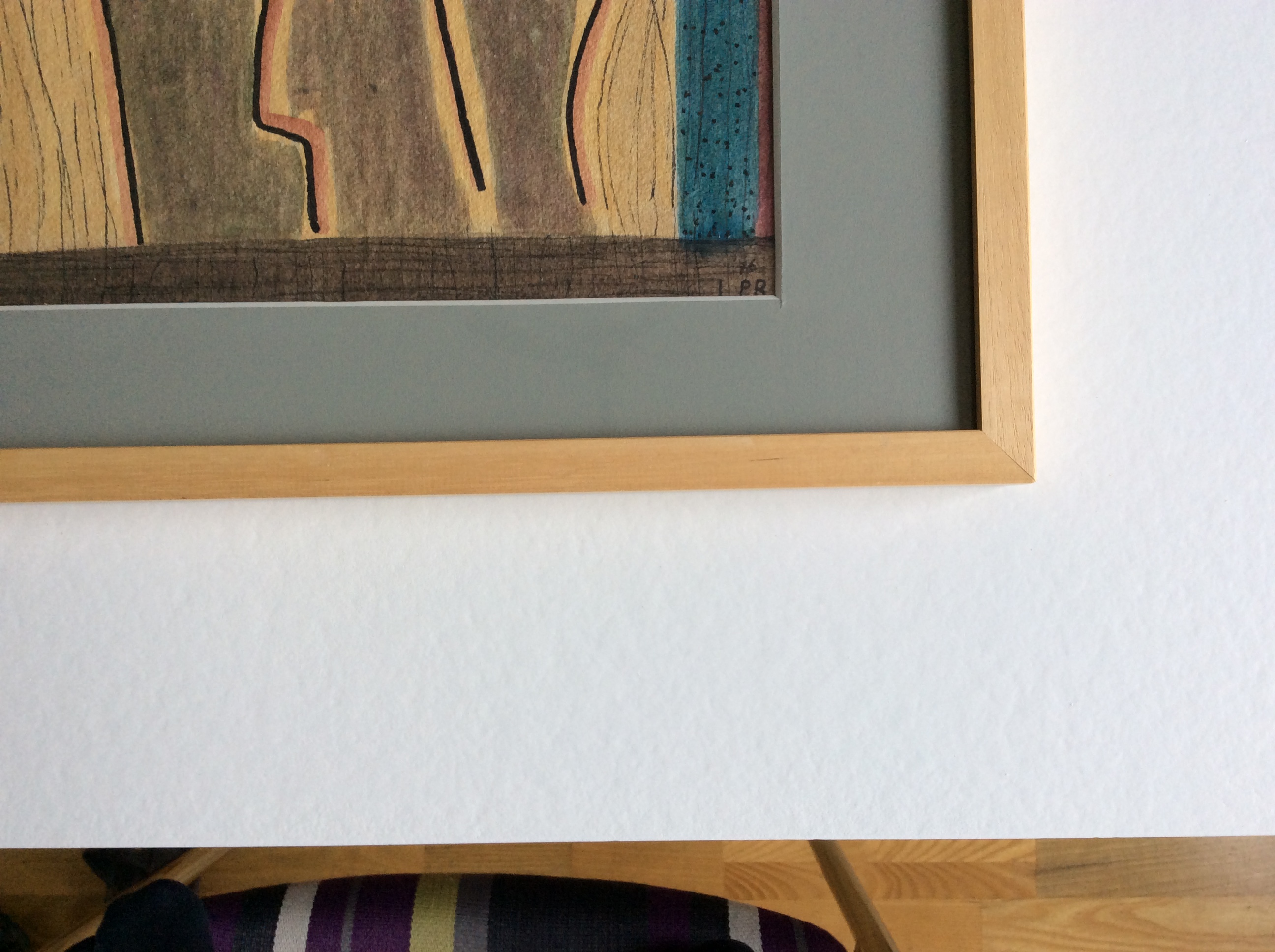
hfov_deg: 56.9
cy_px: 476
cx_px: 638
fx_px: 1177
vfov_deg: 44.1
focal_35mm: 32
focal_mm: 3.3
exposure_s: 1/25
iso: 40
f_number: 2.4
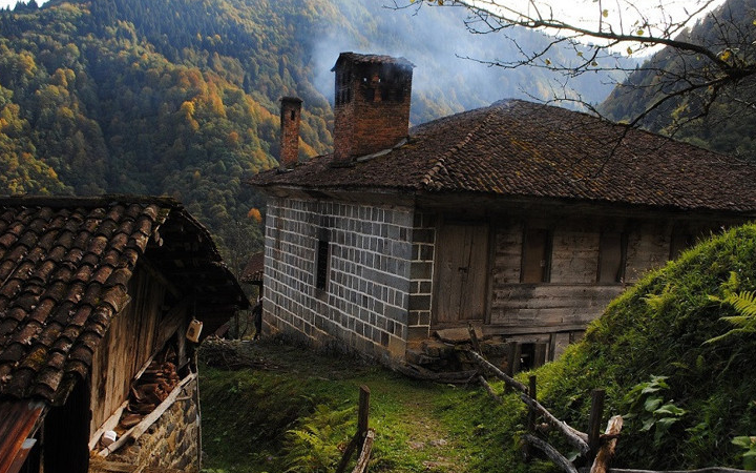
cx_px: 374
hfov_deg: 54.0
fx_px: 742
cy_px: 244
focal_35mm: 36
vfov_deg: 35.3
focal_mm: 22
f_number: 7.1
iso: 200
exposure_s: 1/200
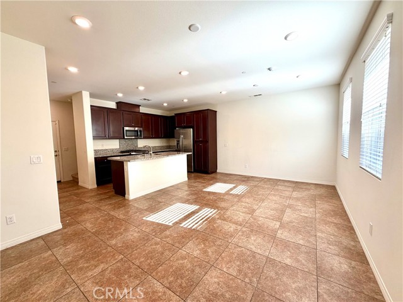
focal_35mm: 14
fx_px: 163
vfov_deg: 85.7
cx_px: 202
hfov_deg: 102.1
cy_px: 151
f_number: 2.2
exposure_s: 1/120
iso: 80
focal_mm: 2.22
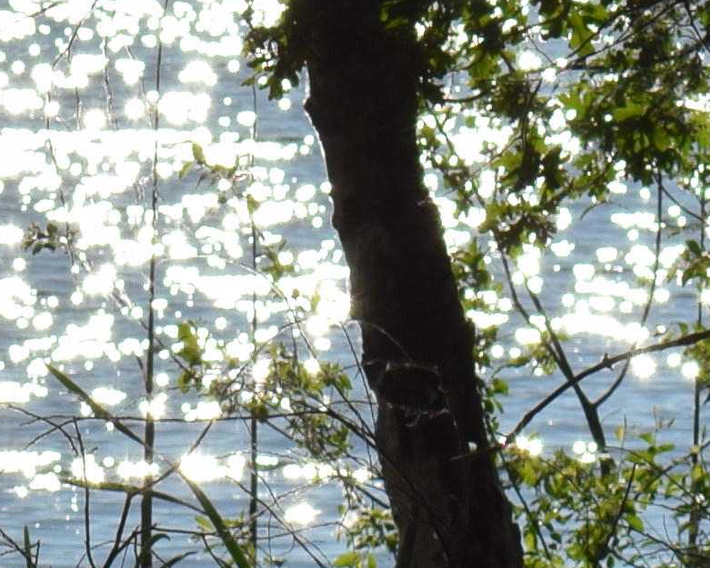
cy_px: -498
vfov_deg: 1.9
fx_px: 17036
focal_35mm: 811
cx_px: -131
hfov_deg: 2.4
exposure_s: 1/1250
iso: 200
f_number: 9
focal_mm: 75
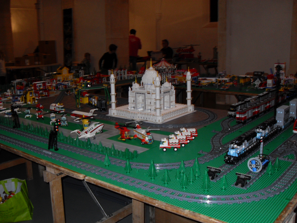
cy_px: 112
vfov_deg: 38.7
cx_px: 148
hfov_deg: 50.1
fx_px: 317
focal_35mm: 37
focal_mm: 6.3
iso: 100
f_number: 2.8
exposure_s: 1/45
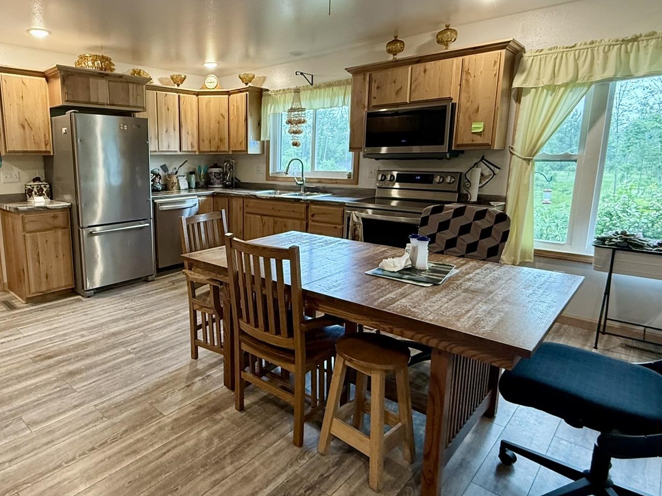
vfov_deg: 61.0
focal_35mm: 22
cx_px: 222
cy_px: 232
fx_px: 421
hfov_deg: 74.1
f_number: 2.2
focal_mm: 2.22
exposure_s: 1/60
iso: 320
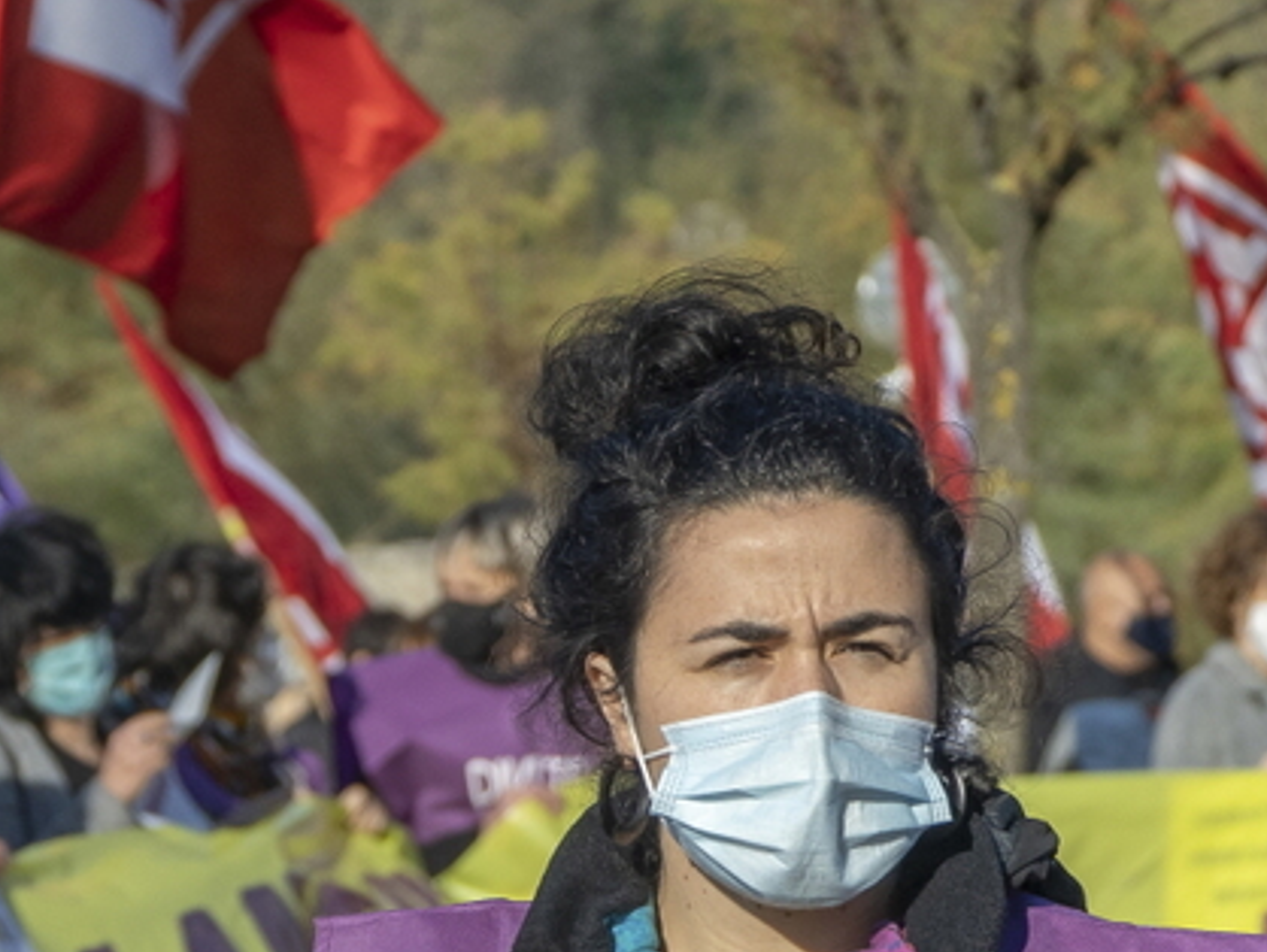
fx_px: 6226
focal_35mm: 170
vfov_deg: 8.7
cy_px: 622
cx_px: 70
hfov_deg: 11.5
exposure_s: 1/8000
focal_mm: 53
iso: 400
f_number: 4
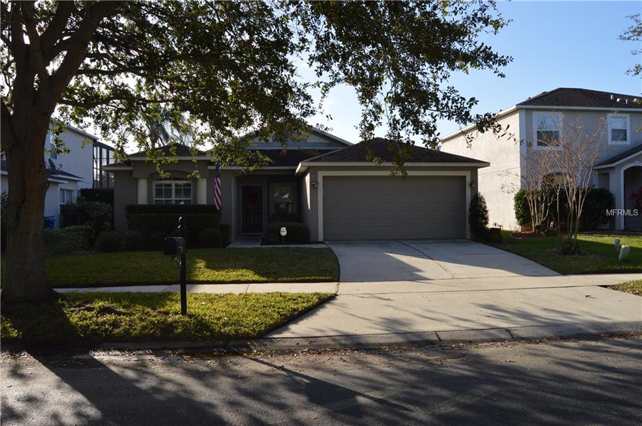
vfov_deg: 47.8
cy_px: 213
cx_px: 321
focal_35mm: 27
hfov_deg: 67.4
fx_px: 481
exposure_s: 1/200
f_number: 7.1
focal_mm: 18
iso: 100
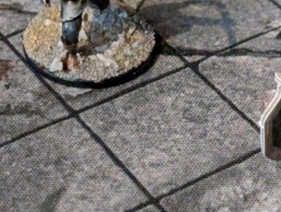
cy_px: 35
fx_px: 1310
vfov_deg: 9.2
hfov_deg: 12.2
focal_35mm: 161
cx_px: 130
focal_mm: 6.81
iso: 2938
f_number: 1.85
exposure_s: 1/50
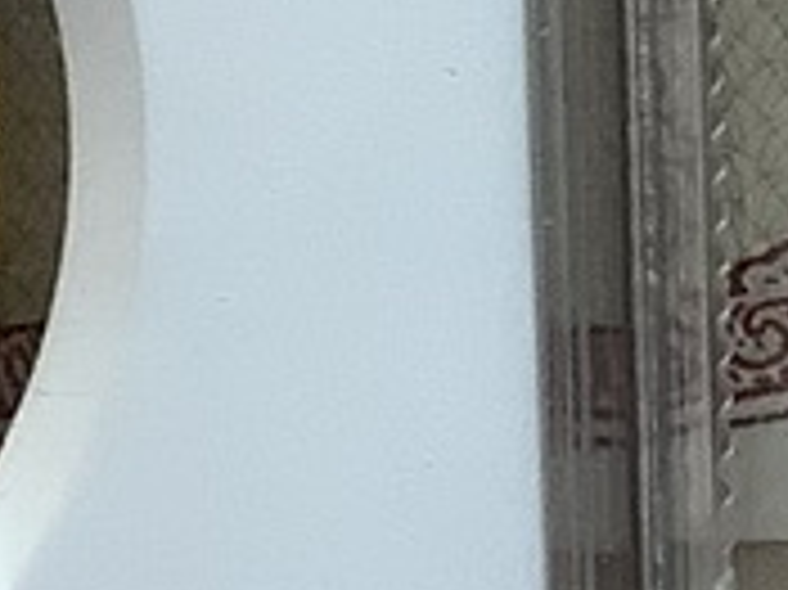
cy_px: -320
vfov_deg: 6.4
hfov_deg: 8.7
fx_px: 5164
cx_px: 811
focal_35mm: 227
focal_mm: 3.3
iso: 64
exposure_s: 1/100
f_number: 2.4
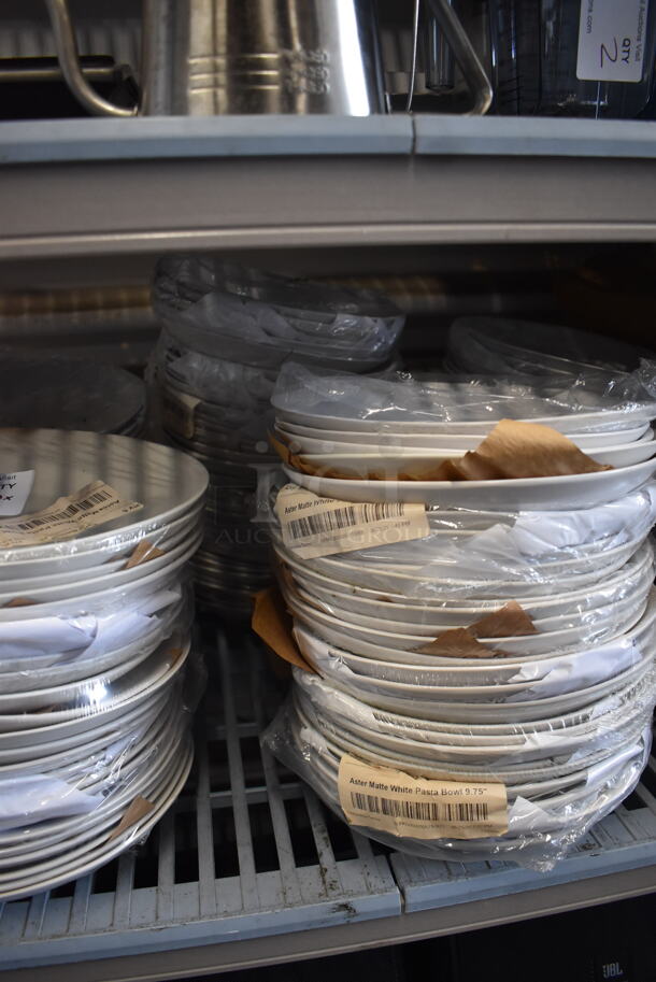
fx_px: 737
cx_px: 328
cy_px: 491
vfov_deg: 67.3
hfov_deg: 48.0
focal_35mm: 27
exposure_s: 1/125
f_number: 3.5
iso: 1400
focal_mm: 18
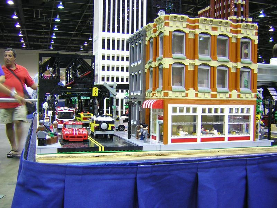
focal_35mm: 36
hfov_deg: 51.4
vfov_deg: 39.7
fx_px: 288
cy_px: 104
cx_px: 138
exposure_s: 1/3.5
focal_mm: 4.7
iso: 132
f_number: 2.6
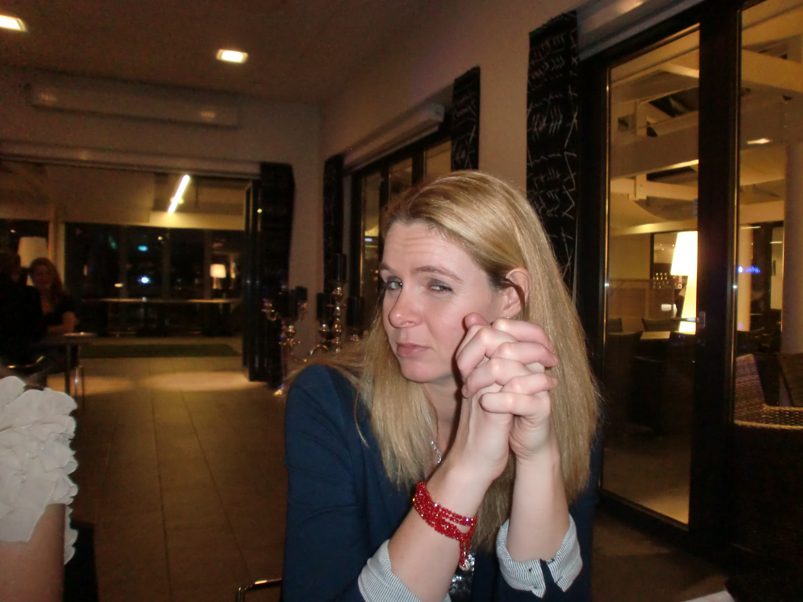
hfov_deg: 67.3
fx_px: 603
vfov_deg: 53.1
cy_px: 301
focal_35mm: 26
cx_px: 402
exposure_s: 1/25
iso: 400
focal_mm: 4.65
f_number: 2.6
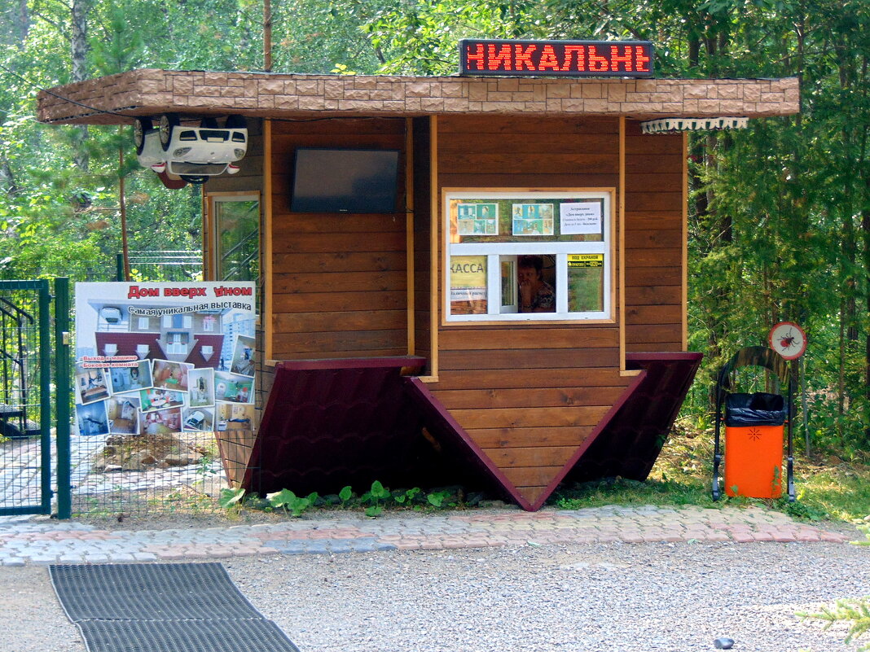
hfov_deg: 18.2
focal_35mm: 108
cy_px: 326
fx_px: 2714
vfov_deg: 13.7
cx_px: 435
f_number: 3.9
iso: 100
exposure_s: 1/125
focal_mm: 19.4
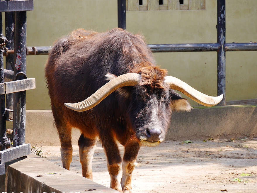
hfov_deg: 6.1
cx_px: 150
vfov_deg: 4.5
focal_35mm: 327
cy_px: 95
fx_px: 2428
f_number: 5.6
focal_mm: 140
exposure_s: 1/320
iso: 250
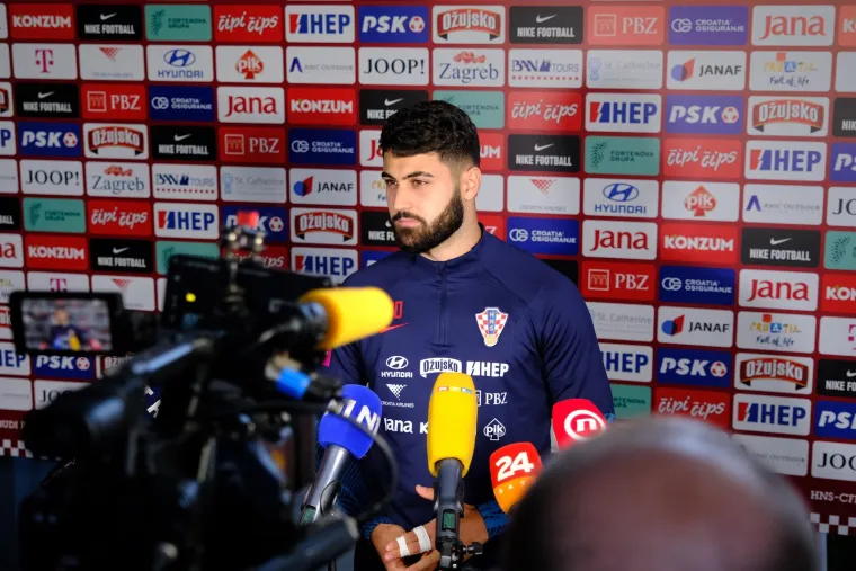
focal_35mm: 50
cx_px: 428
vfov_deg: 27.0
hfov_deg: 39.6
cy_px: 286
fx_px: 1189
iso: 1600
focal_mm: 33.2
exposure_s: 1/400
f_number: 2.8
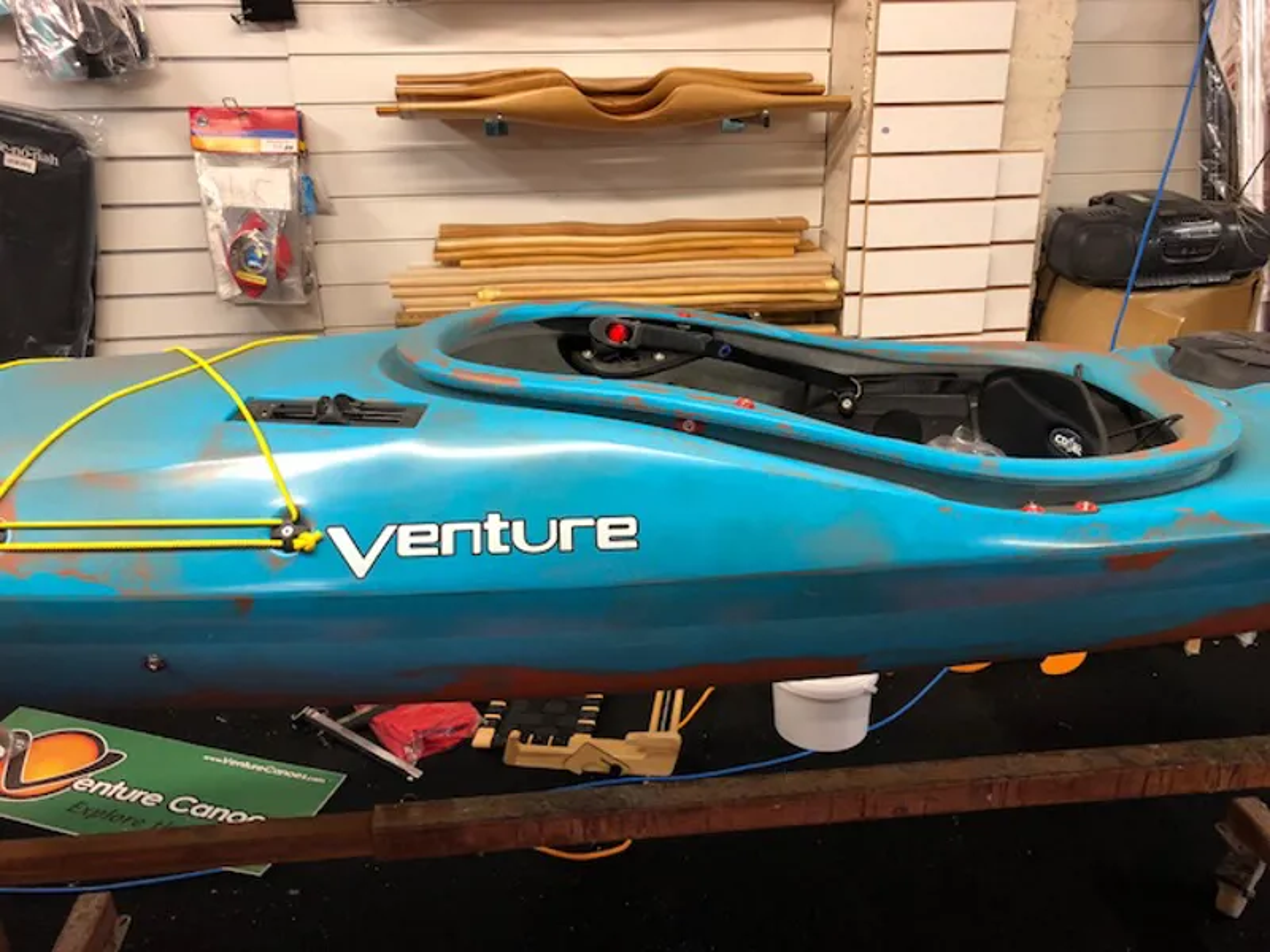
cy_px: 476
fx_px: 1027
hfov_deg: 63.4
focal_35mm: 28
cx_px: 635
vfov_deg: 49.7
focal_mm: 4
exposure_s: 1/25
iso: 40
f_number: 1.8
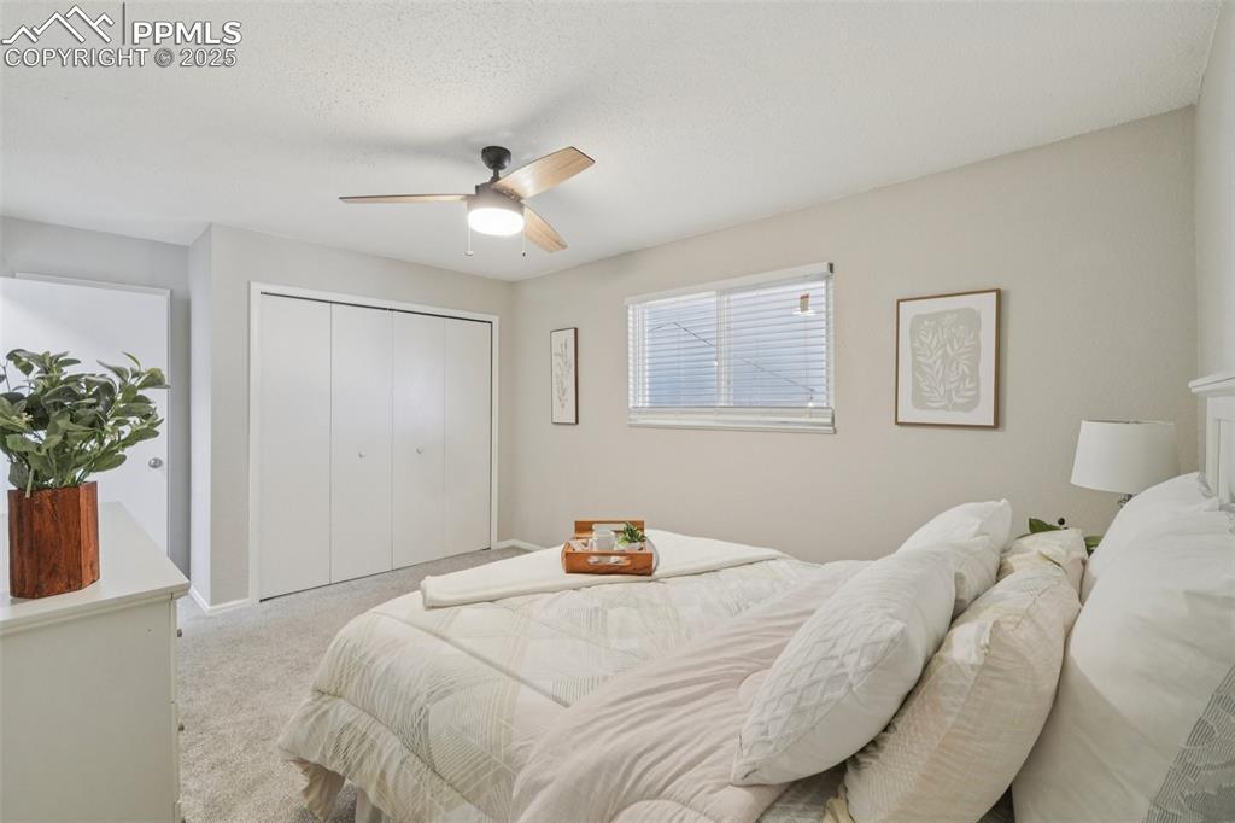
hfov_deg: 100.4
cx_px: 618
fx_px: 514
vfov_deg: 77.3
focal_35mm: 15
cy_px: 412
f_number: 8
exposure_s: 1/2
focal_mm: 10
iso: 400
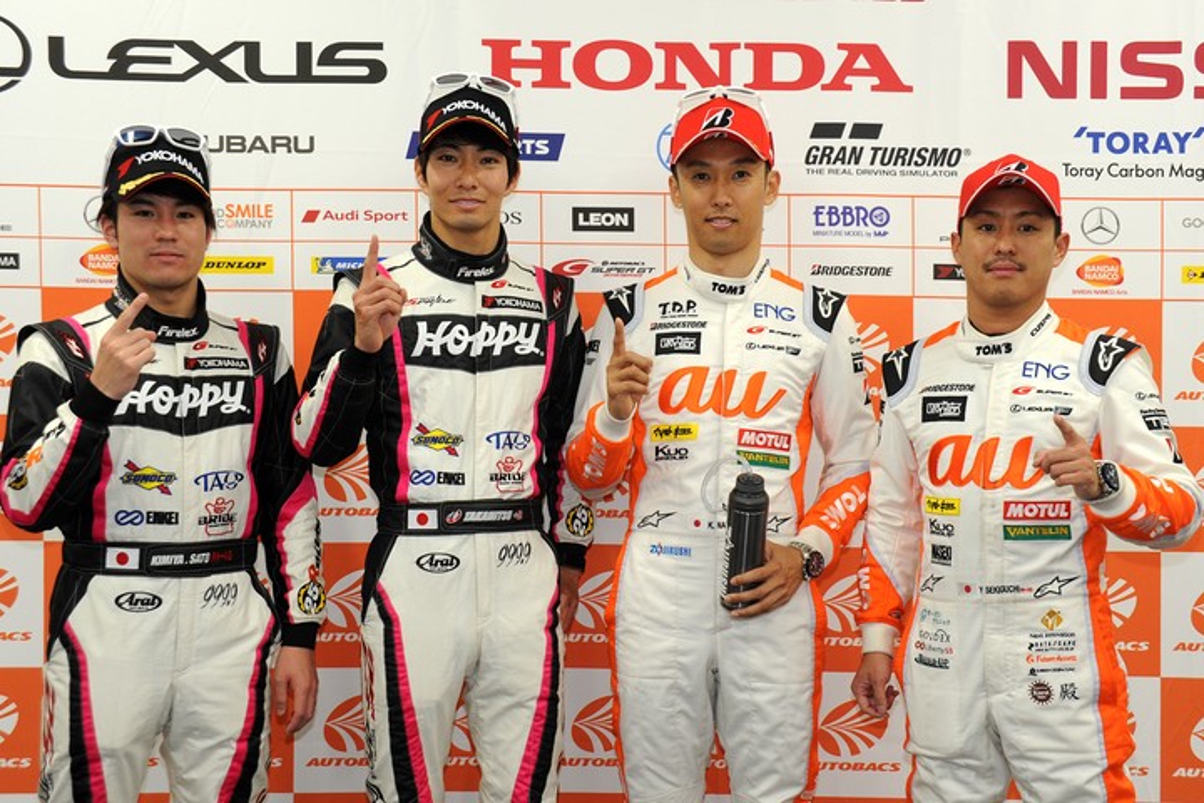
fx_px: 1405
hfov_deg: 46.4
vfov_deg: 31.9
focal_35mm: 42
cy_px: 402
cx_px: 602
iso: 800
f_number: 6.7
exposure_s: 1/60
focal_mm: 42
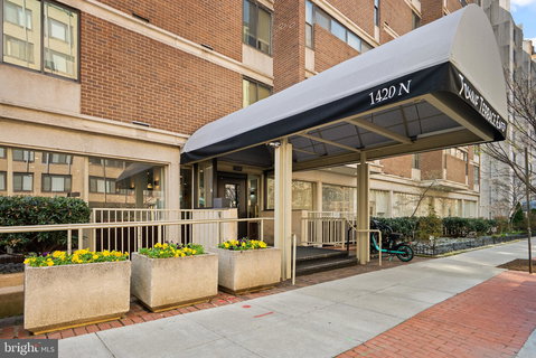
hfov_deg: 90.0
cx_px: 268
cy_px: 179
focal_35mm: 18
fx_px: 268
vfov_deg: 67.5
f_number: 8
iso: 320
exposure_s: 1/80
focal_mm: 18
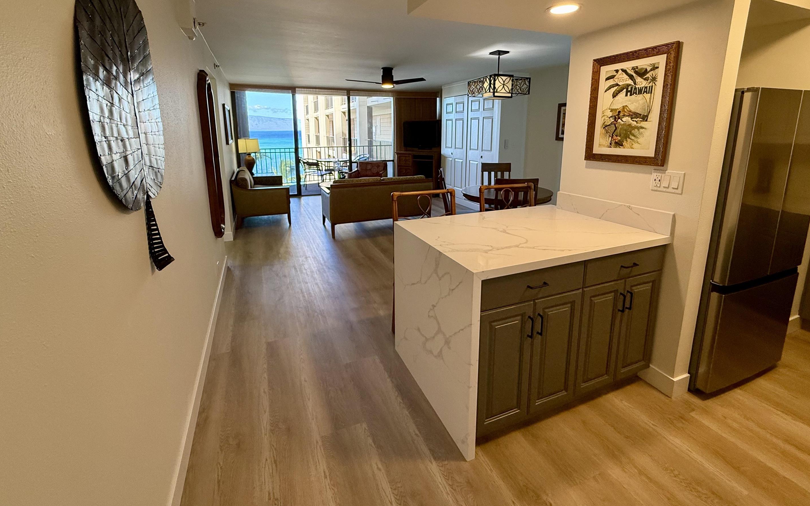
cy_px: 195
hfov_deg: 97.8
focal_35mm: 16
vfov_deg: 70.3
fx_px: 353
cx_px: 407
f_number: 2.2
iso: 160
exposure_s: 1/120
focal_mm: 2.22
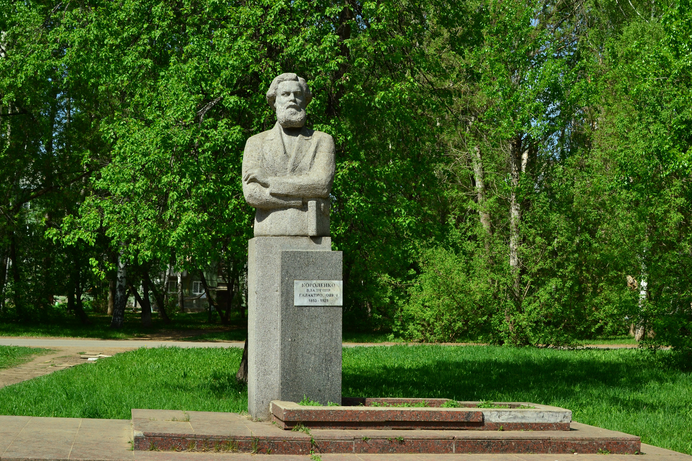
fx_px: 1009
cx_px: 346
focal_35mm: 52
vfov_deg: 25.8
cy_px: 230
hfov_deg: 37.9
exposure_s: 1/2000
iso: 400
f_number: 5.6
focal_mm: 35
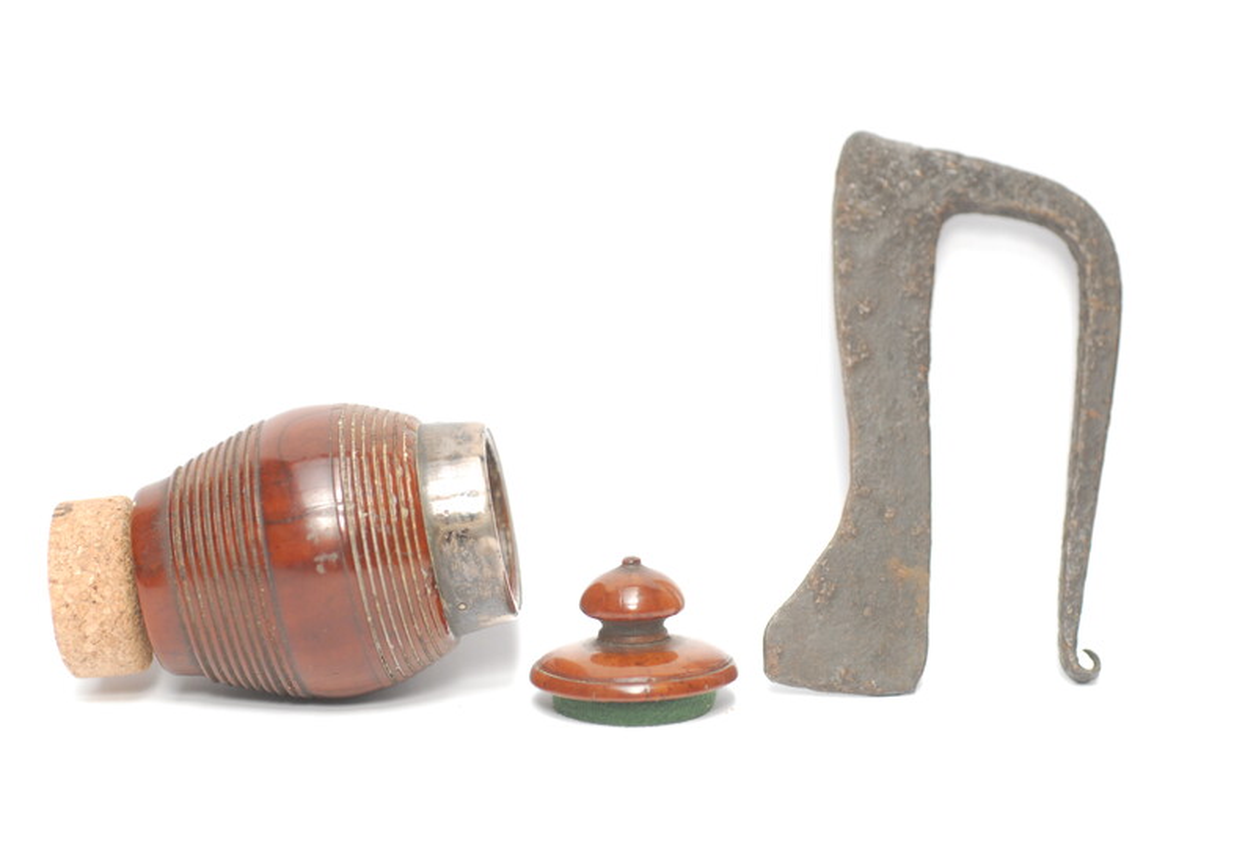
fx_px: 3145
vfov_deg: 15.2
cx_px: 628
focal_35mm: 90
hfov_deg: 22.6
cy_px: 420
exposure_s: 1/800
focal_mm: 60
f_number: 14
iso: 500
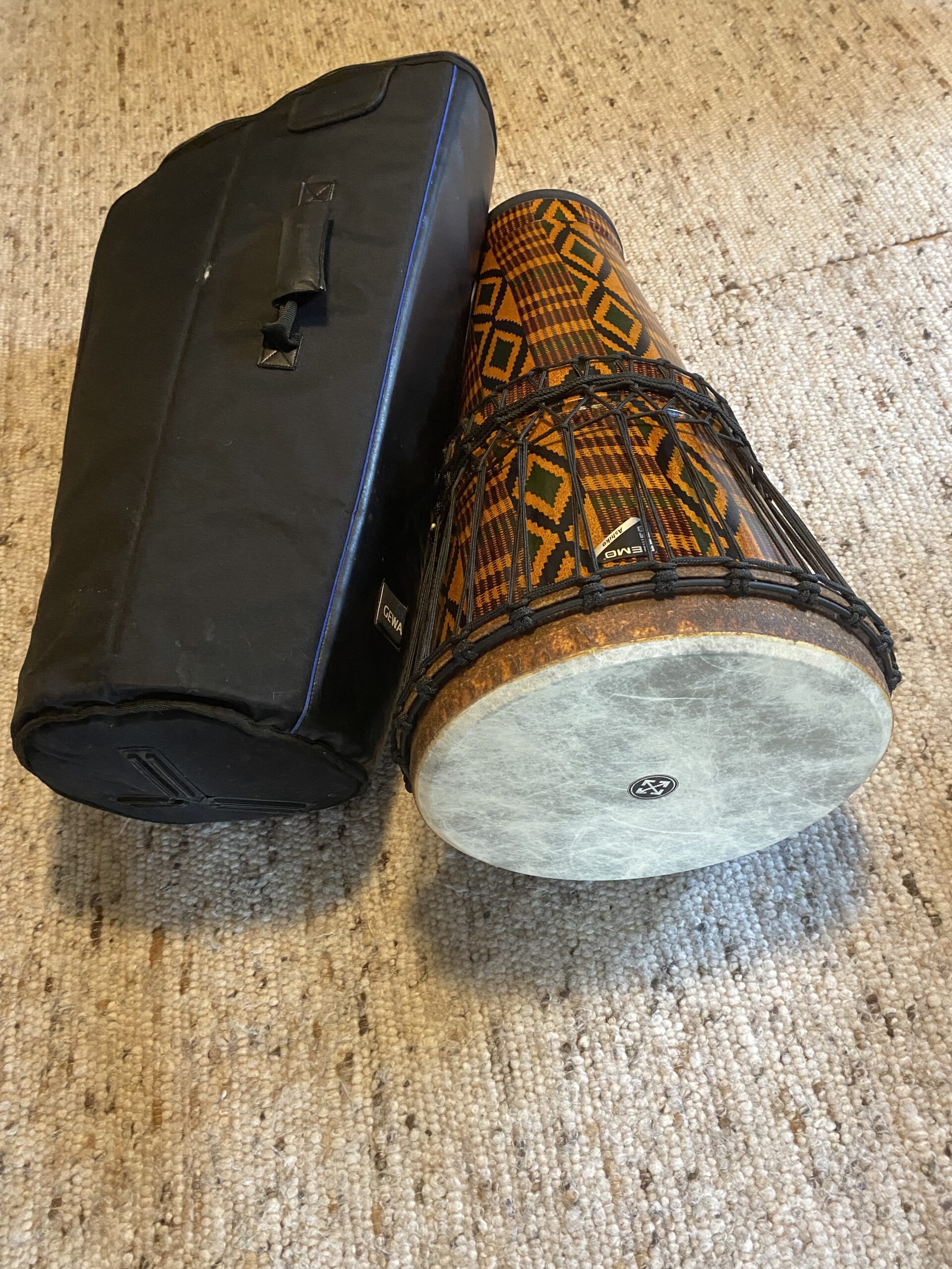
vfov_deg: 67.3
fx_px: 953
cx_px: 476
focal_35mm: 26
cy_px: 634
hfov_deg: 53.1
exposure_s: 1/33
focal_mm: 4.25
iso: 640
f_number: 1.8
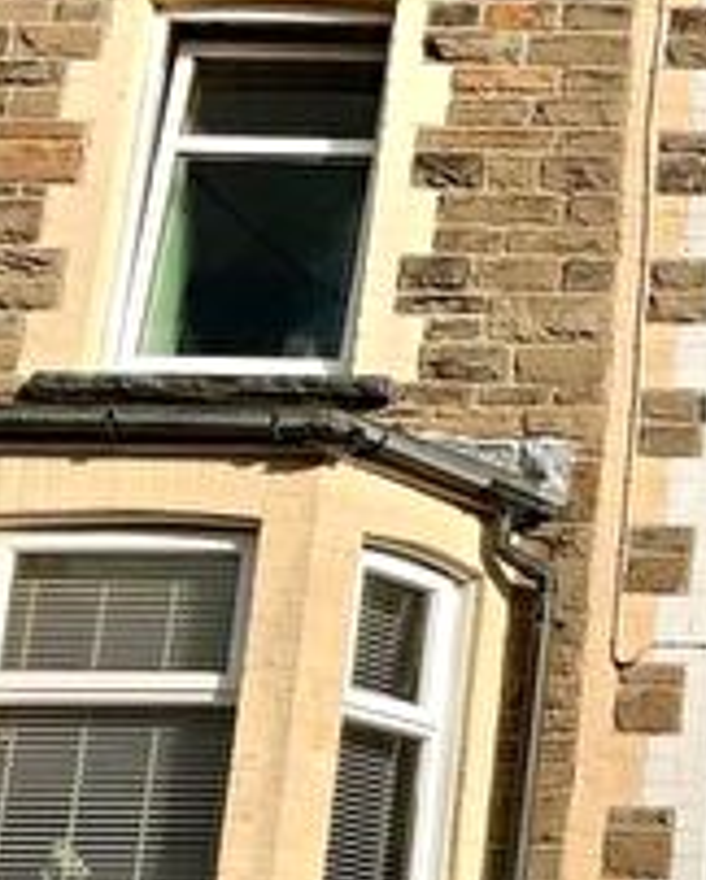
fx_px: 2556
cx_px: 1168
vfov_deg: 19.4
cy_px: 660
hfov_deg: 14.3
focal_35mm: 98
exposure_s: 1/4405
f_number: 1.8
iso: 20
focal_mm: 3
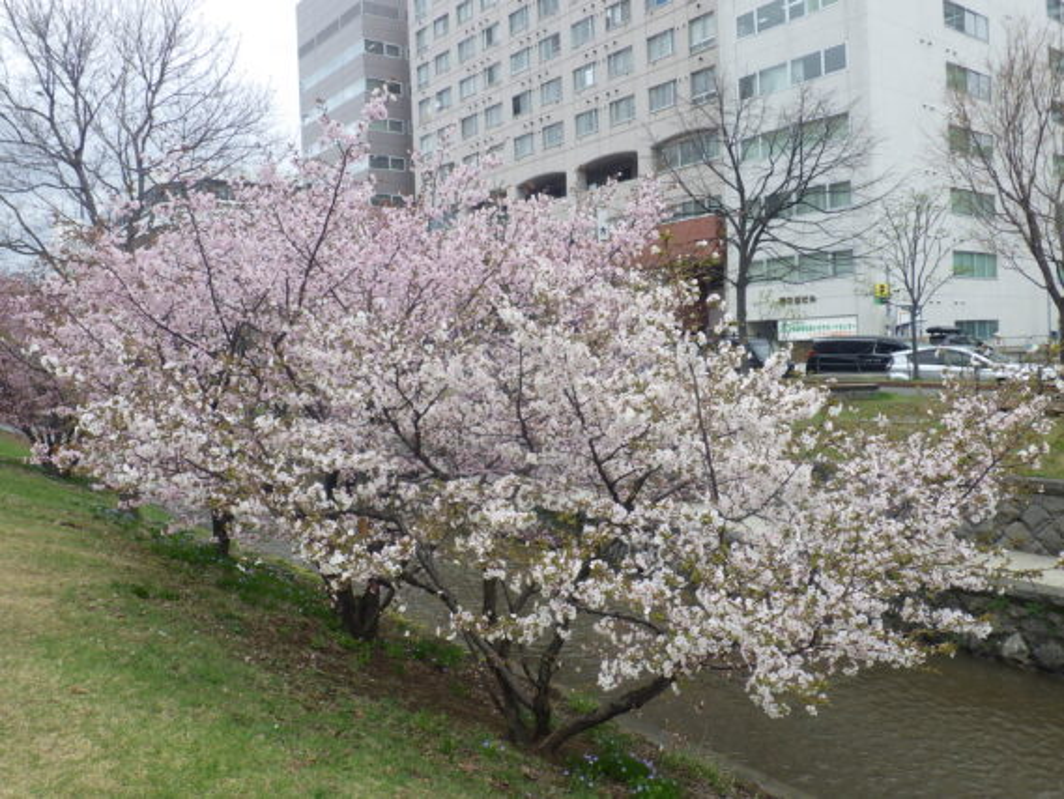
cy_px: 400
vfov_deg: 49.8
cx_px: 532
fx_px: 861
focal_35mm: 28
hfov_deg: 63.4
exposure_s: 1/200
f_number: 4.2
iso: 125
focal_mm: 5
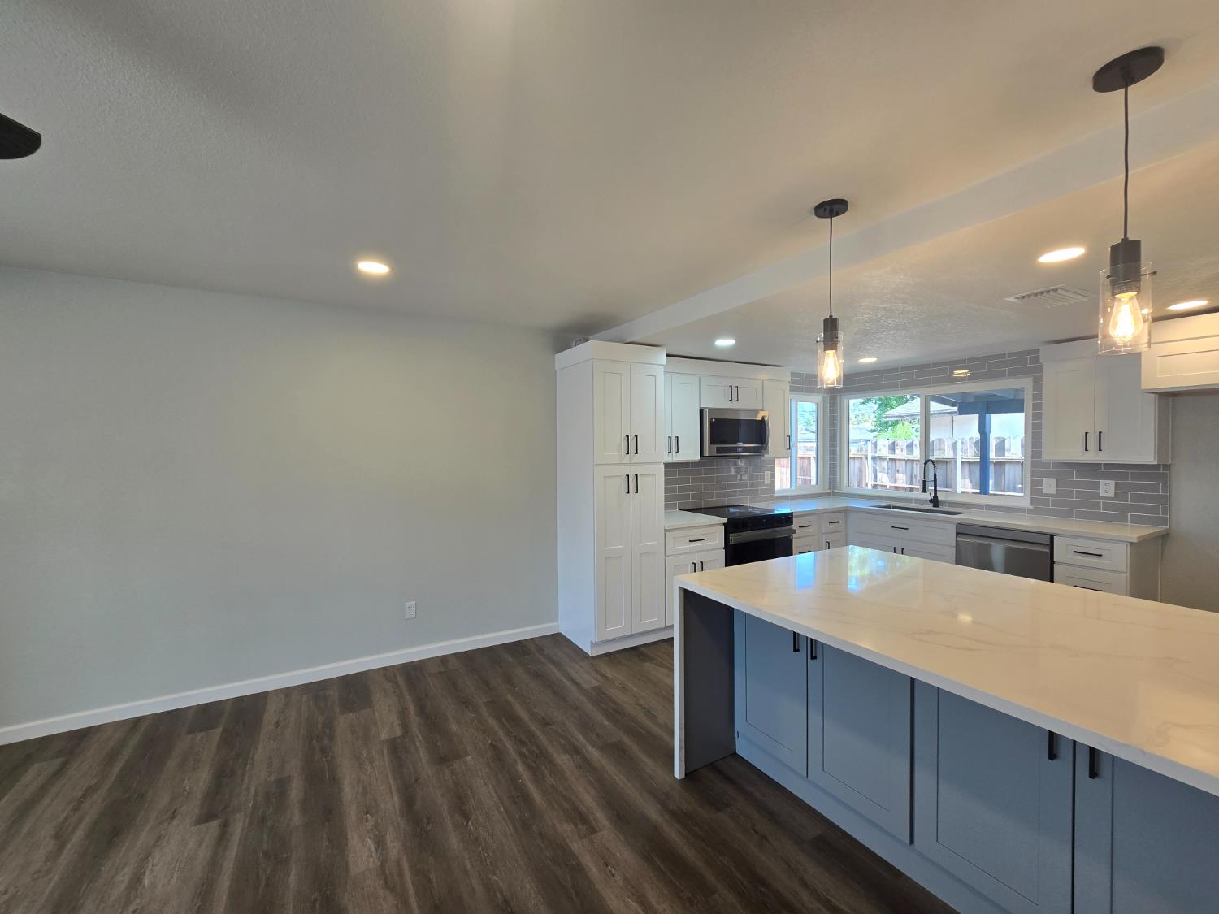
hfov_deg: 106.2
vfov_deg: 89.9
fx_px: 458
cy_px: 457
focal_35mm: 13
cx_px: 610
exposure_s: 1/60
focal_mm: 2.2
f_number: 2.2
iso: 50
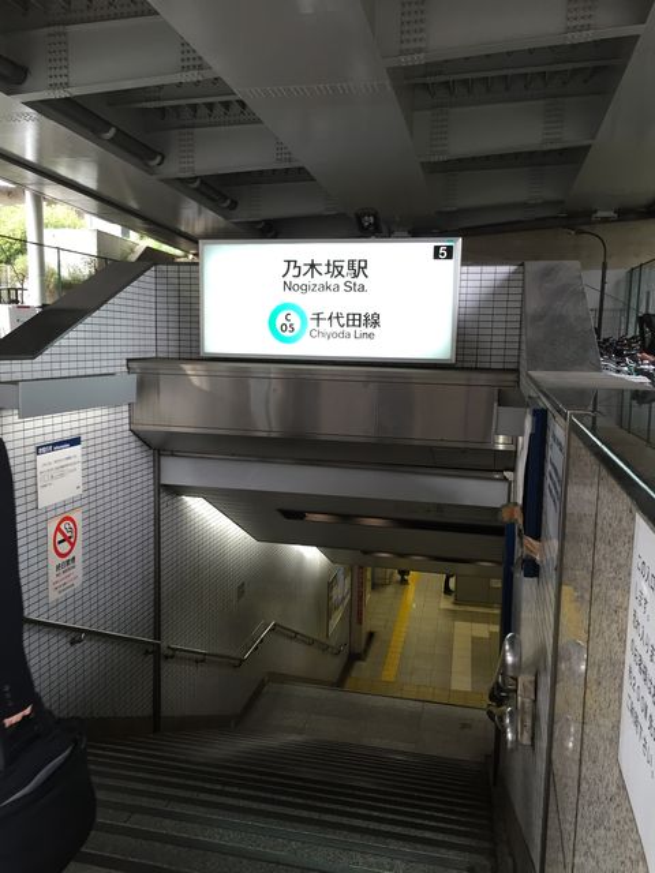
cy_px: 436
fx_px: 732
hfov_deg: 48.2
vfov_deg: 61.7
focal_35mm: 29
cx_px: 328
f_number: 2.2
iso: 32
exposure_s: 1/30
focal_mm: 4.15
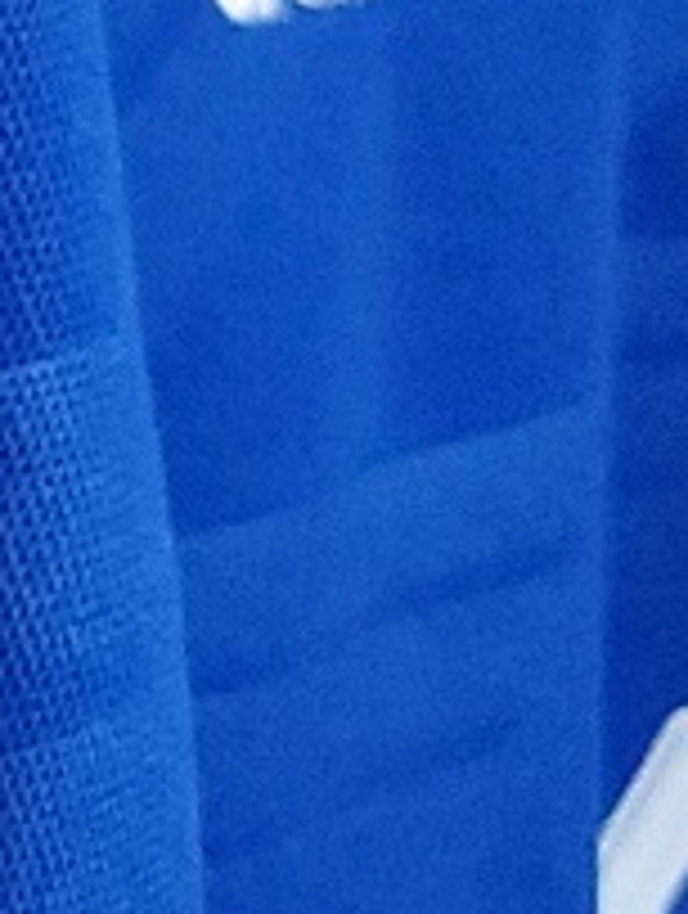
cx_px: -1048
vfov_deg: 13.6
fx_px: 3646
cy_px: -396
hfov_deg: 9.4
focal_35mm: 138
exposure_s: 1/45
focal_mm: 4.3
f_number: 1.5
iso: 640
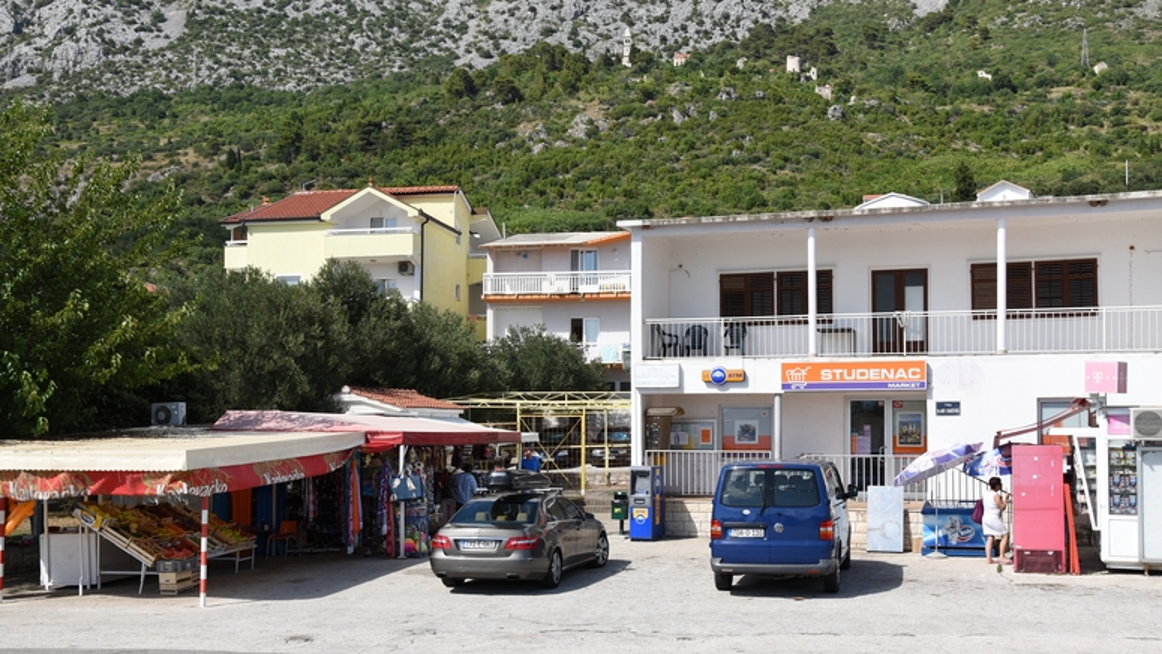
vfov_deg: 29.3
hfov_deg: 49.9
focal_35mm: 41
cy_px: 382
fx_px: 1249
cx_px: 594
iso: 100
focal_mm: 25
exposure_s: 1/320
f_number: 9
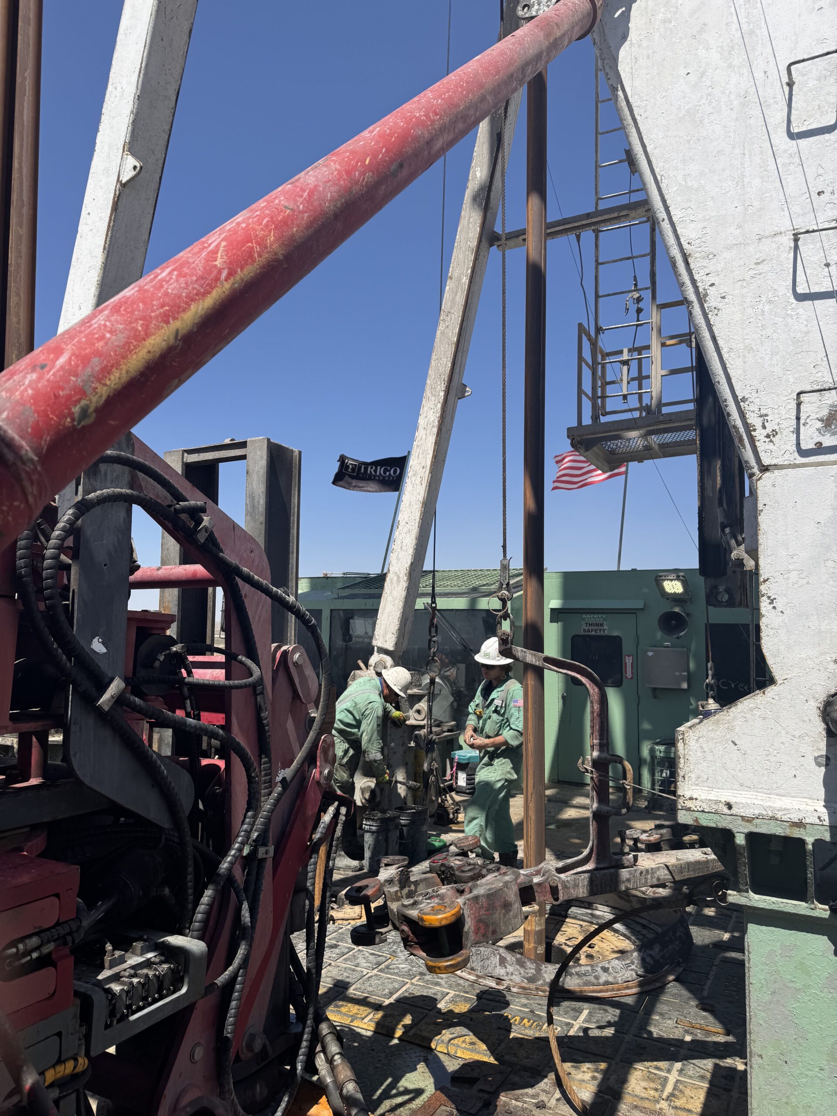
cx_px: 418
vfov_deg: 71.6
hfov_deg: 56.8
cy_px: 558
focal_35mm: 24
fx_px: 774
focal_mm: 6.76
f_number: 1.78
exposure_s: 1/4950
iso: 80
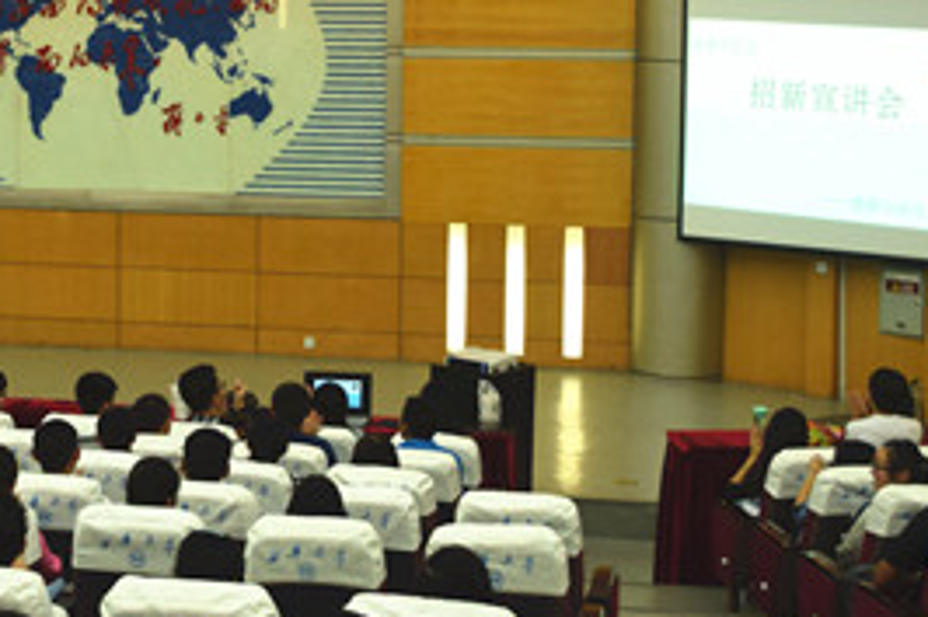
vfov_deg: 15.4
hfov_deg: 22.7
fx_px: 2267
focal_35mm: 88
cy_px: 139
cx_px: 122
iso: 400
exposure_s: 1/40
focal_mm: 26
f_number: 4.2
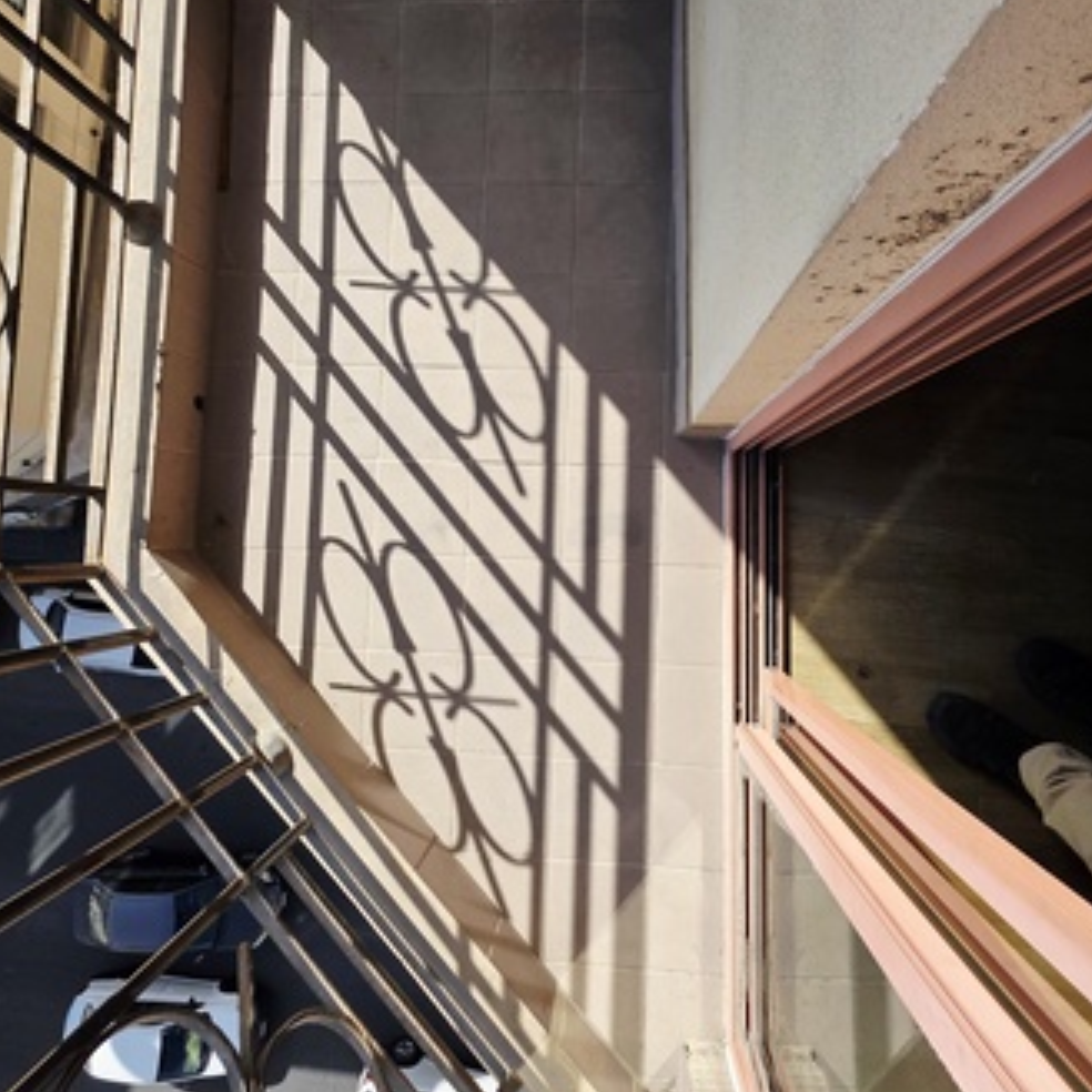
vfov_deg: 87.3
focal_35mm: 16
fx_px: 571
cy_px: 504
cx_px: 564
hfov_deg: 87.4
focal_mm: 2.2
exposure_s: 1/2000
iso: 40
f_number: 1.9
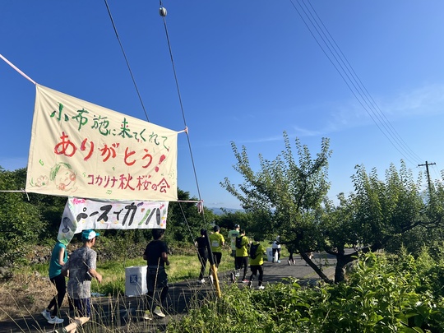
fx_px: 333
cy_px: 166
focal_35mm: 26
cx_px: 222
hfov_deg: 67.3
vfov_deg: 53.1
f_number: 1.5
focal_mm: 5.7
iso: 50
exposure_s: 1/5319
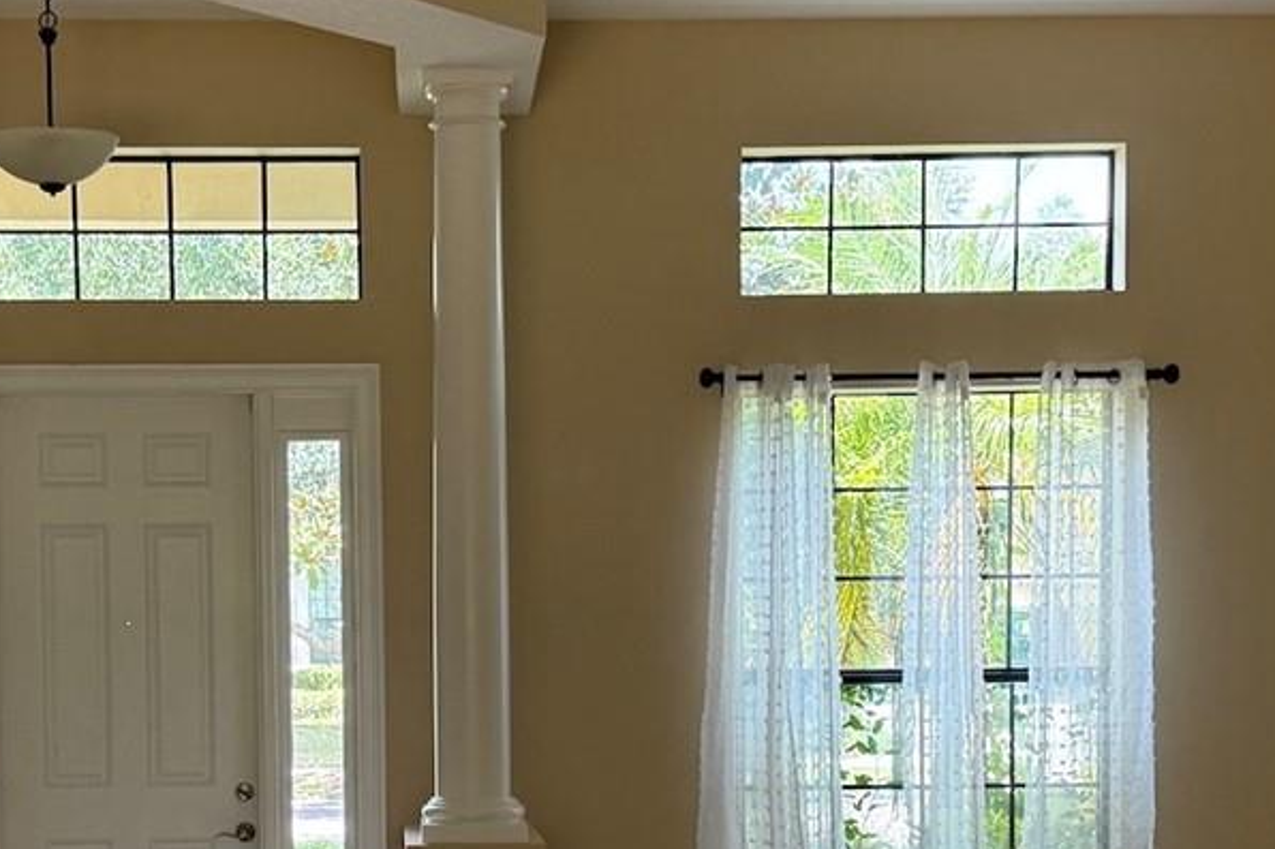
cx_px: 445
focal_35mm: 67
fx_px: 2372
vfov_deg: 20.0
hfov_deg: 29.9
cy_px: 723
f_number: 1.78
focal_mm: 6.76
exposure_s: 1/181
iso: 200
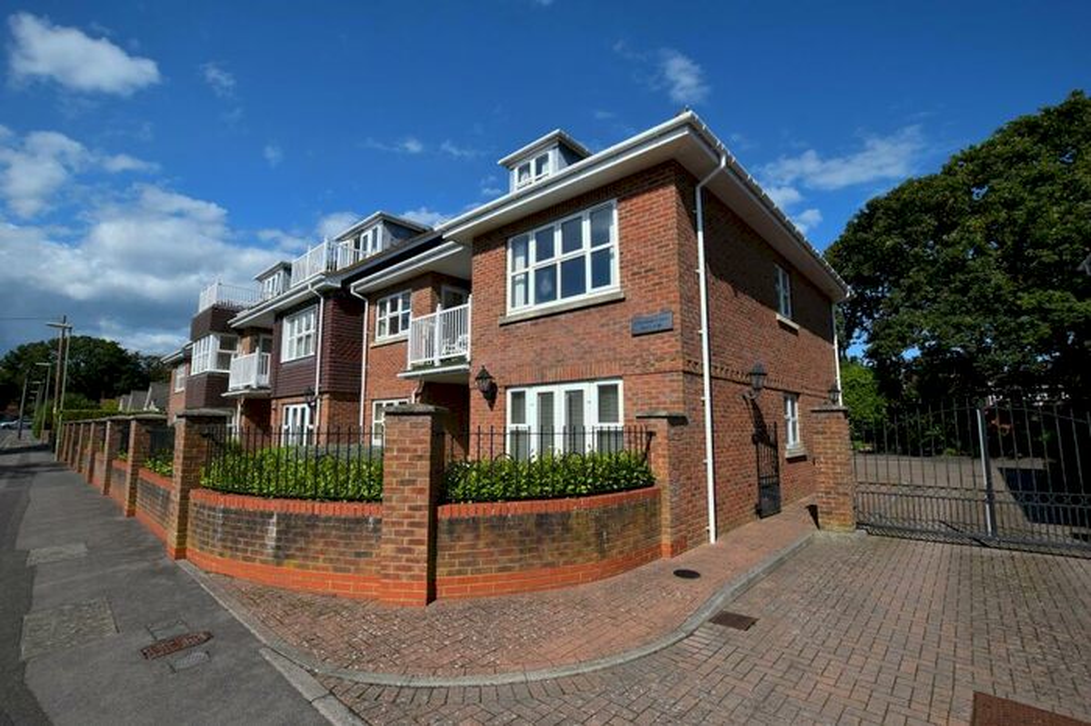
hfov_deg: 100.4
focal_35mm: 15
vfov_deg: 77.3
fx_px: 454
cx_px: 546
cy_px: 363
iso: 200
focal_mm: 10
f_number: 10
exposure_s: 1/400
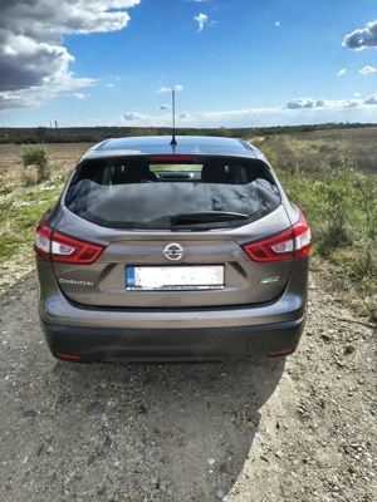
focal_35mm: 24
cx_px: 188
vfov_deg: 71.6
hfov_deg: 56.8
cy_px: 251
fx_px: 349
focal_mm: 5.56
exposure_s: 1/977
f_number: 1.8
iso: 101
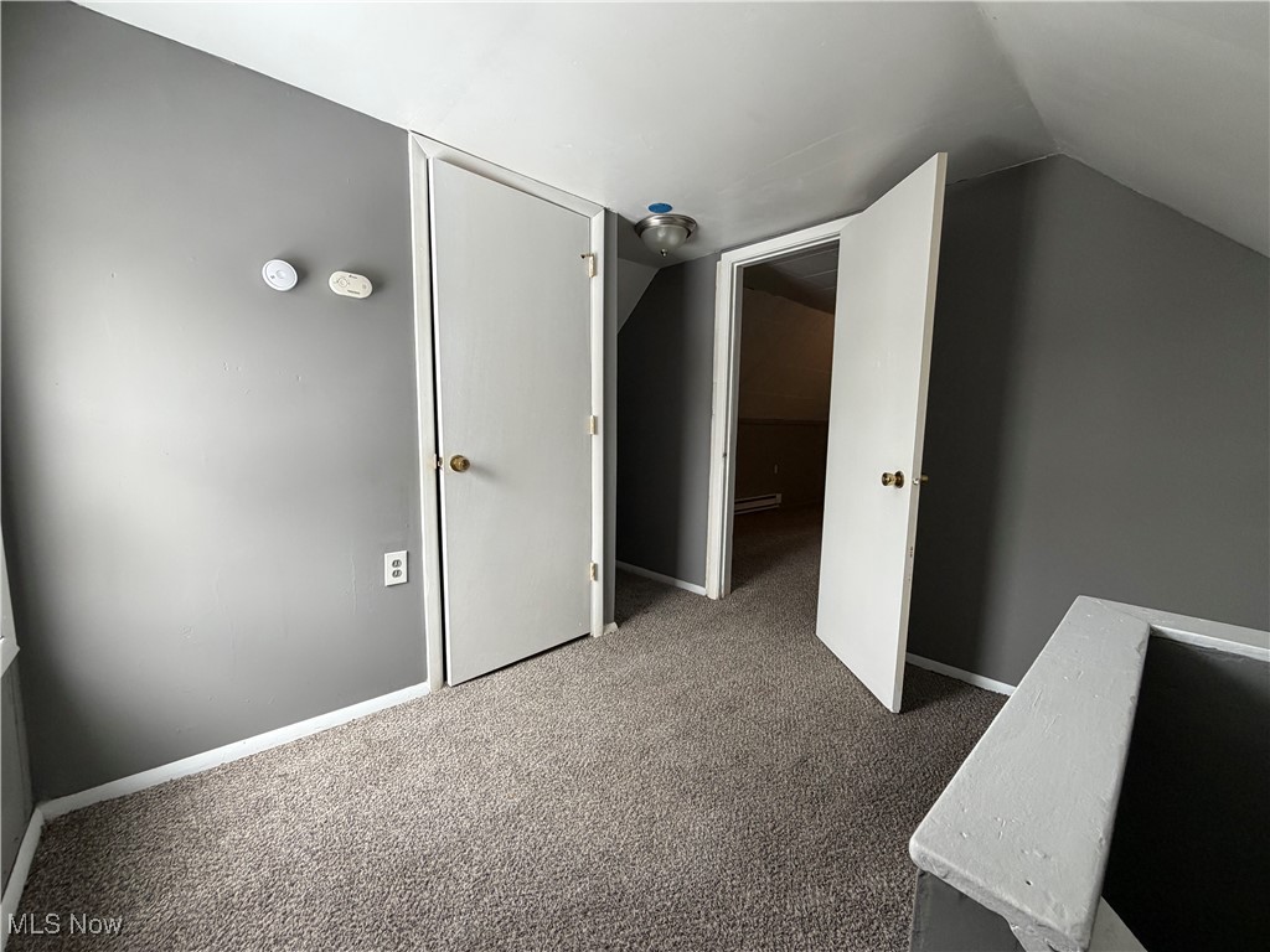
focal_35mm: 14
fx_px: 514
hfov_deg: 102.1
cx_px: 635
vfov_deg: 85.7
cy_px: 476
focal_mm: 2.22
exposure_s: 1/60
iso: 160
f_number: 2.2
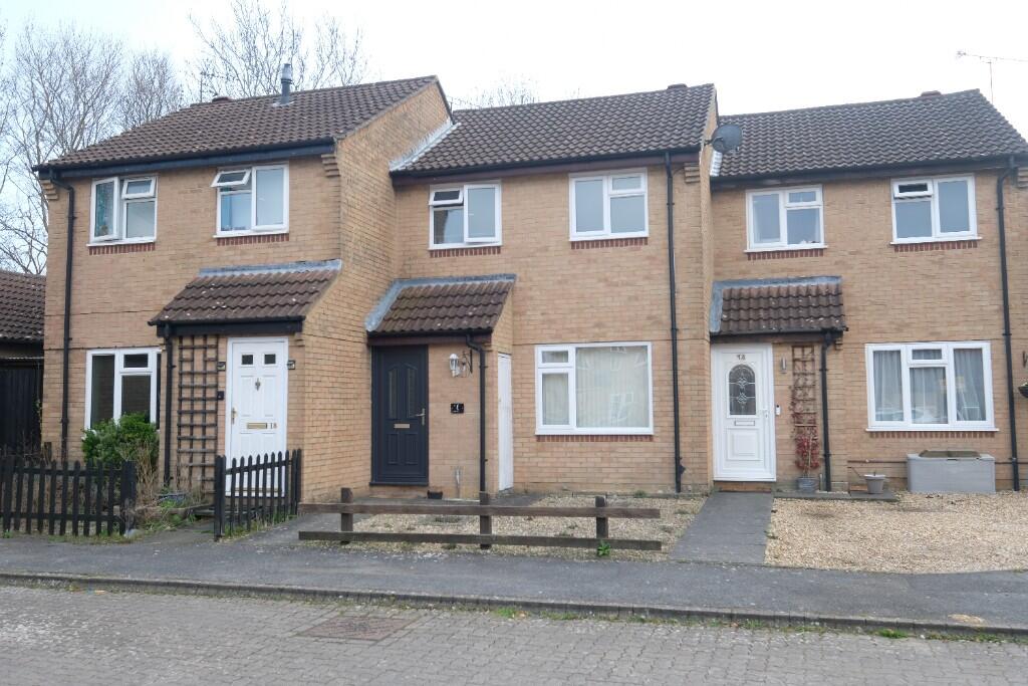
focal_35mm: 31
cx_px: 514
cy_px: 343
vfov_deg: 42.3
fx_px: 885
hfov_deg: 60.3
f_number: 5.6
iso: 200
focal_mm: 20.9
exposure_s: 1/180
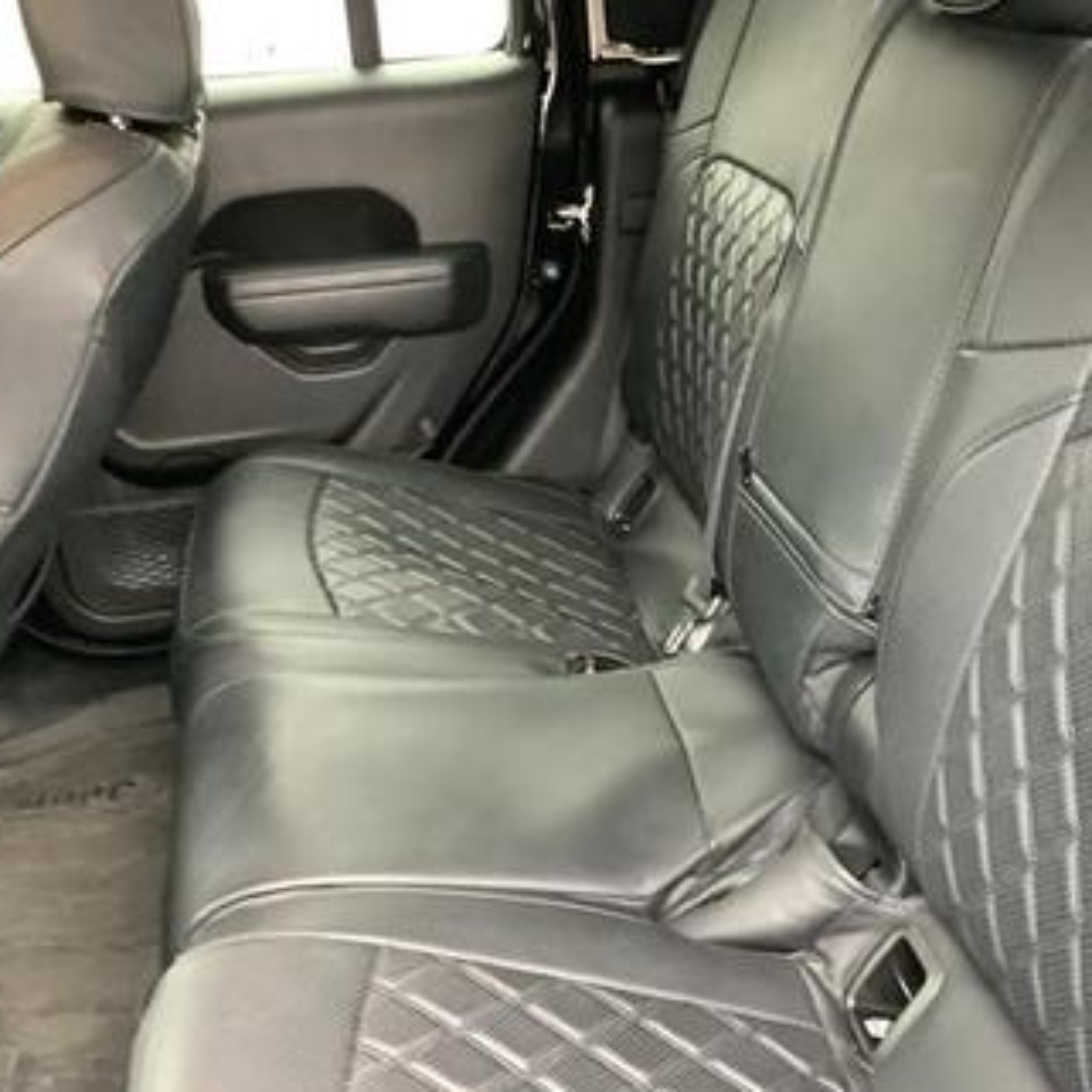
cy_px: 527
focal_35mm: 43
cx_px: 697
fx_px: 1535
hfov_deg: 38.9
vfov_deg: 39.2
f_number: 2.4
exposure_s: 1/30
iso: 500
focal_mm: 3.3
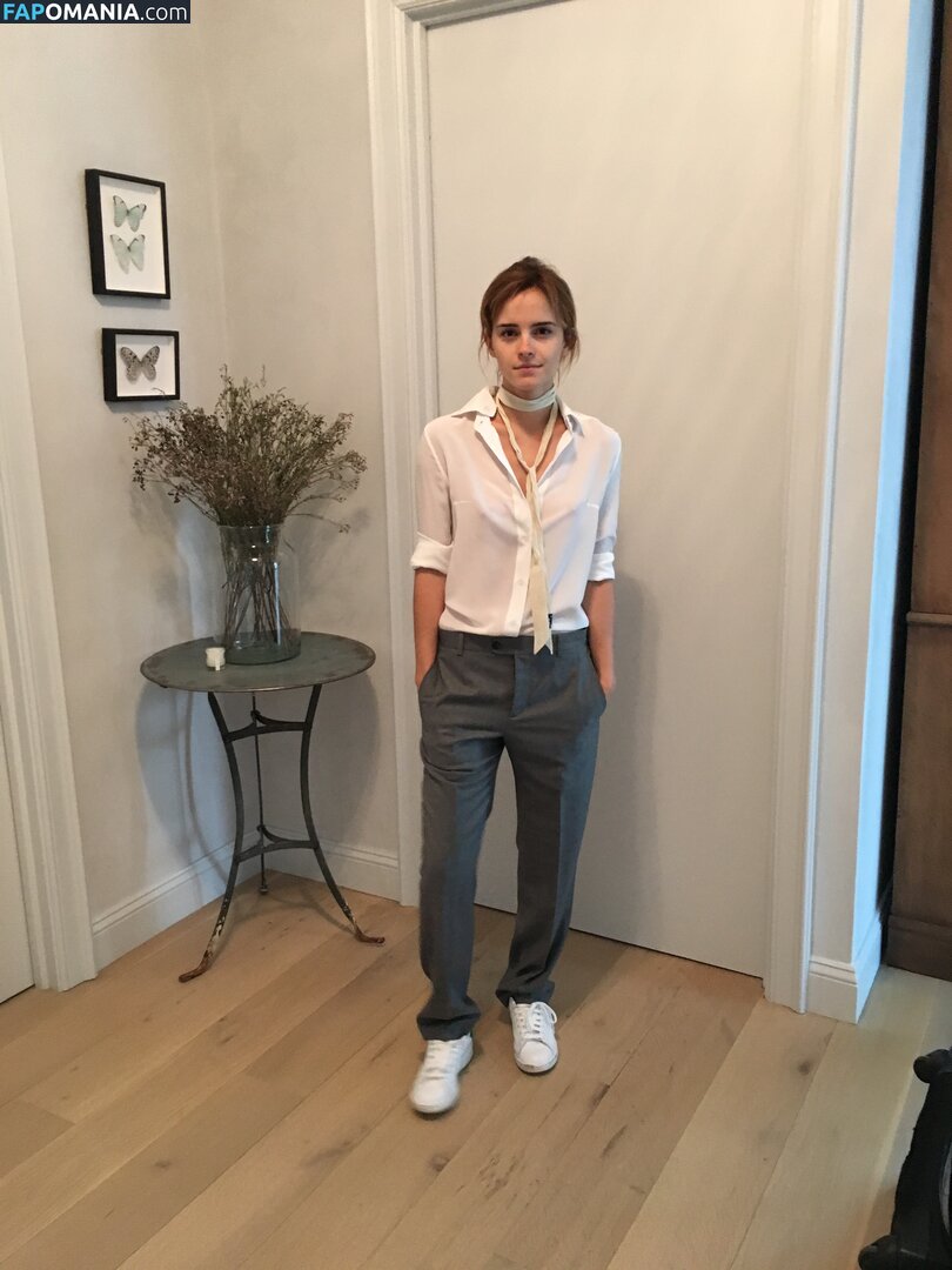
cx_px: 476
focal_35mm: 29
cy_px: 635
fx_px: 1063
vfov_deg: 61.7
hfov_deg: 48.2
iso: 200
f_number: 2.2
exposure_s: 1/30
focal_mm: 4.15
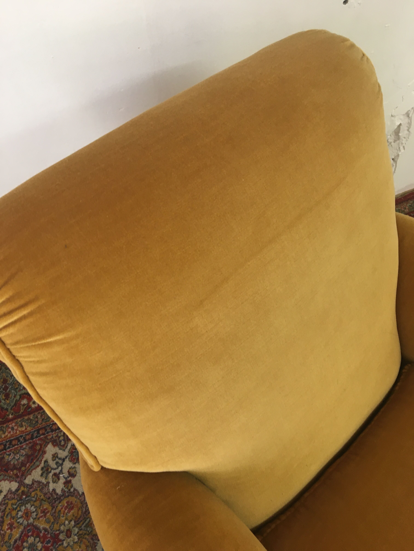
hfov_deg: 48.2
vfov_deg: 61.7
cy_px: 276
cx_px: 207
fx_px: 462
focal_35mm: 29
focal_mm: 4.15
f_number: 2.2
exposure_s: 1/33
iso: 100
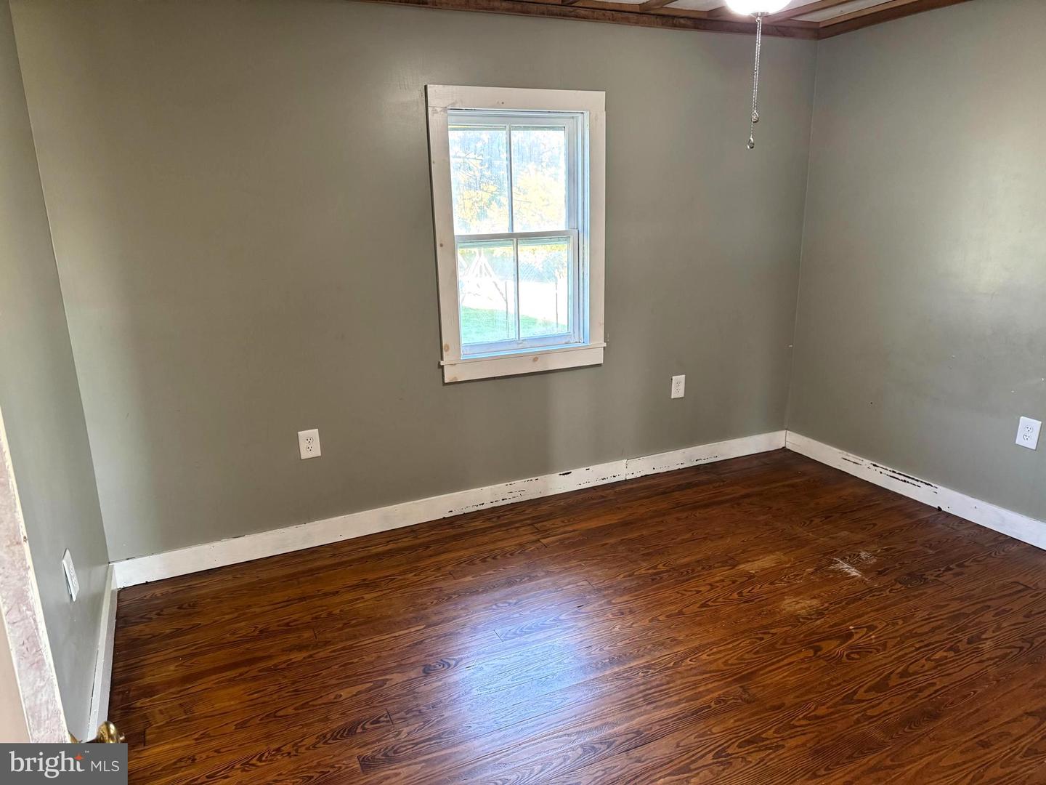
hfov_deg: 71.6
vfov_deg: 56.8
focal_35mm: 24
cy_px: 392
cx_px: 523
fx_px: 725
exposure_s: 1/60
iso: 320
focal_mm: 6.76
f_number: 1.78
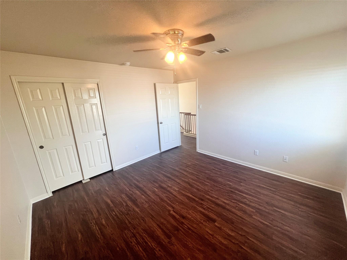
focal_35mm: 13
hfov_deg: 106.2
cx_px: 174
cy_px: 130
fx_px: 130
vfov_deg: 89.9
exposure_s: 1/120
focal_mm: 1.57
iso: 250
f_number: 1.8
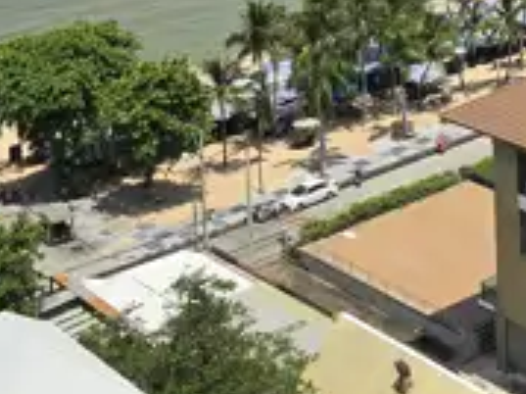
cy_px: -397
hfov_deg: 17.8
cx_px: 685
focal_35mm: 103
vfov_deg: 12.6
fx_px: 1564
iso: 12
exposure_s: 1/922
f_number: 1.7
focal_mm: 6.3
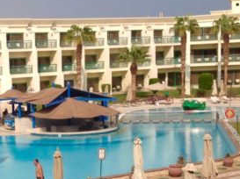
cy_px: 134
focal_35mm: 88
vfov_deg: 16.7
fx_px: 609
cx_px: -8
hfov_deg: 21.4
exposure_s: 1/3788
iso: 50
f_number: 2.4
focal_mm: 4.28
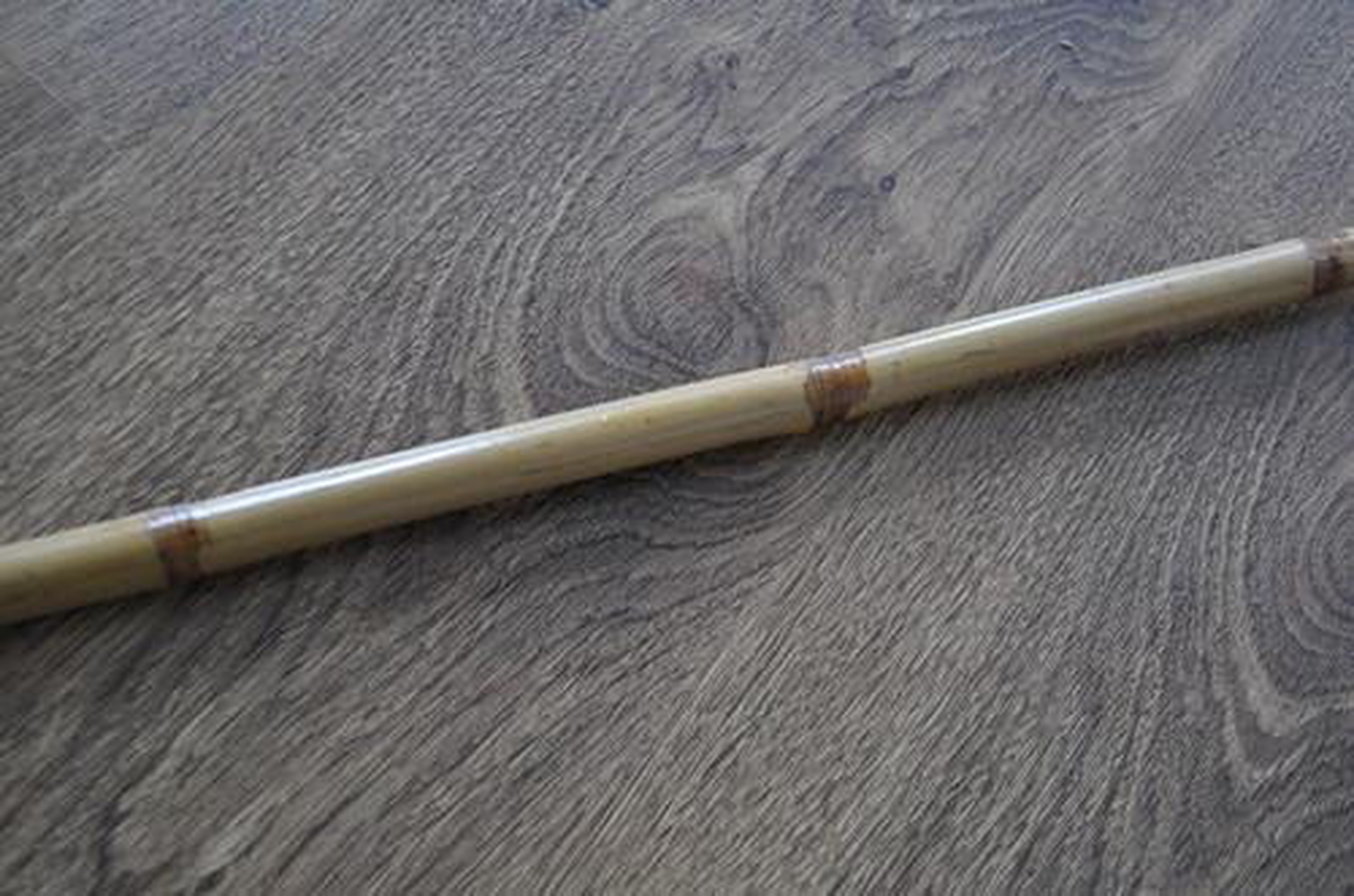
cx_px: 677
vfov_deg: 27.9
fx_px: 1801
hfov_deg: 41.2
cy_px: 448
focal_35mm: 48
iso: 560
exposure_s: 1/60
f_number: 4.8
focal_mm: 32
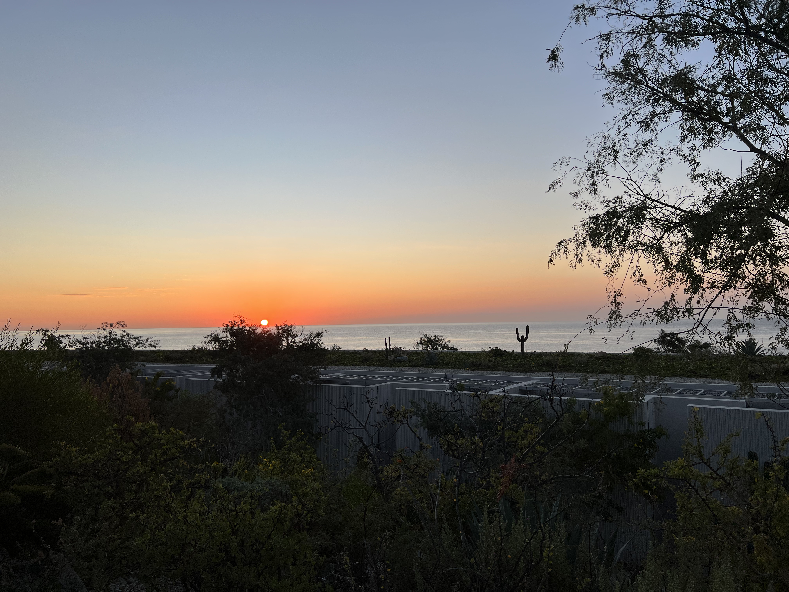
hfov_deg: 67.3
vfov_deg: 53.1
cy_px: 296
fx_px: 593
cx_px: 394
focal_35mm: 26
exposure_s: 1/1280
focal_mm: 5.7
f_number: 1.5
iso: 50
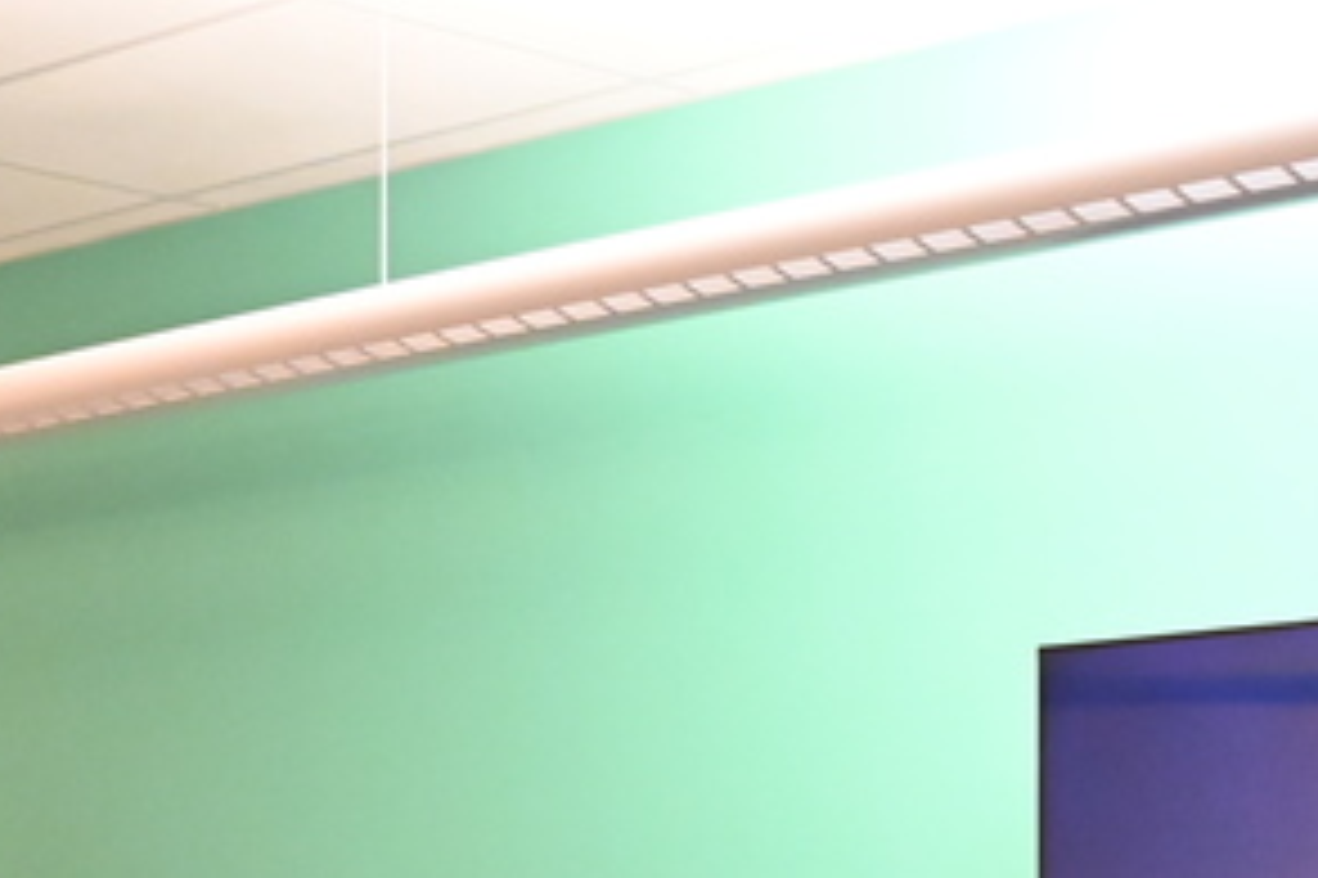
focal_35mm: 121
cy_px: 1421
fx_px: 4418
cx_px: 1228
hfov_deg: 16.7
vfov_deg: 10.8
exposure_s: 1/60
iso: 9000
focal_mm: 34.5
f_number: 4
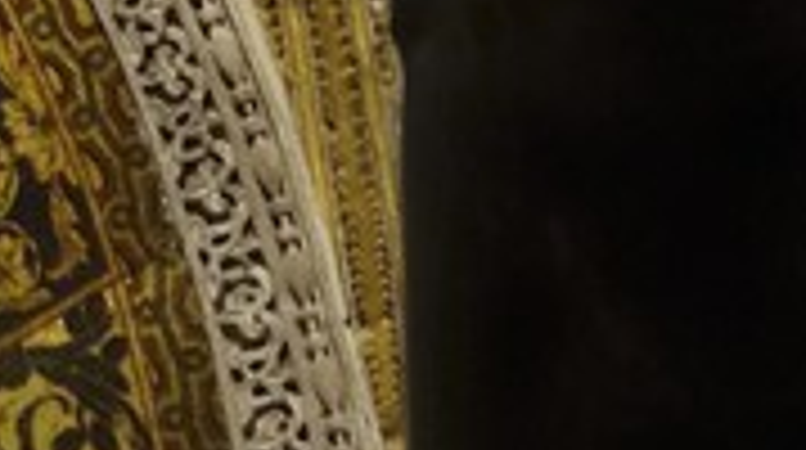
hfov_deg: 3.2
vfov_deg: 1.8
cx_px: -1445
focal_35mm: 657
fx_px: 14018
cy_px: -1629
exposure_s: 1/20
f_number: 3.5
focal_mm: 70
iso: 800
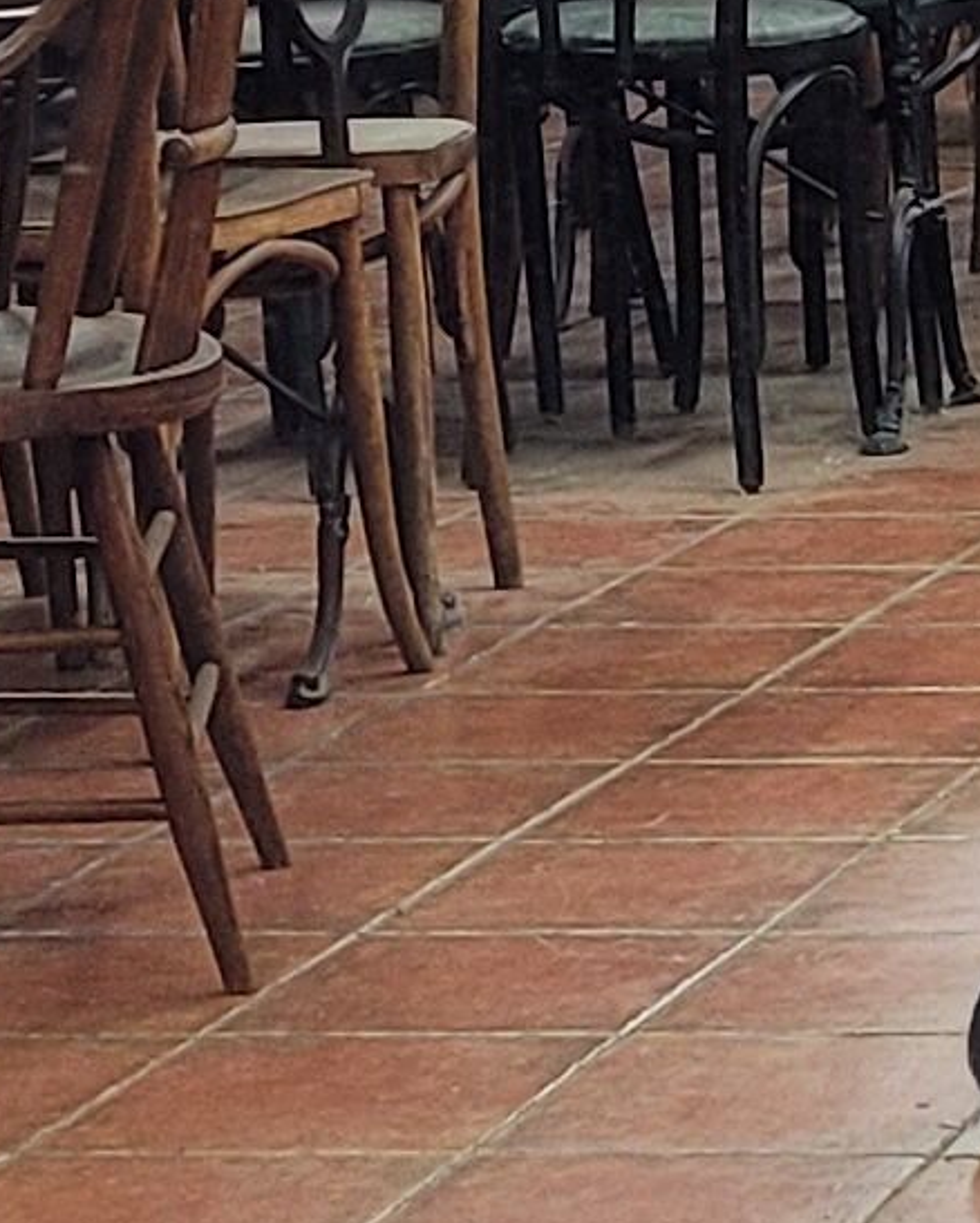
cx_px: 1313
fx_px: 6776
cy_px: 414
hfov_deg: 8.2
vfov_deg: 10.3
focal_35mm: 187
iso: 200
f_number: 1.8
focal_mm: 5.4
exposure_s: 1/50
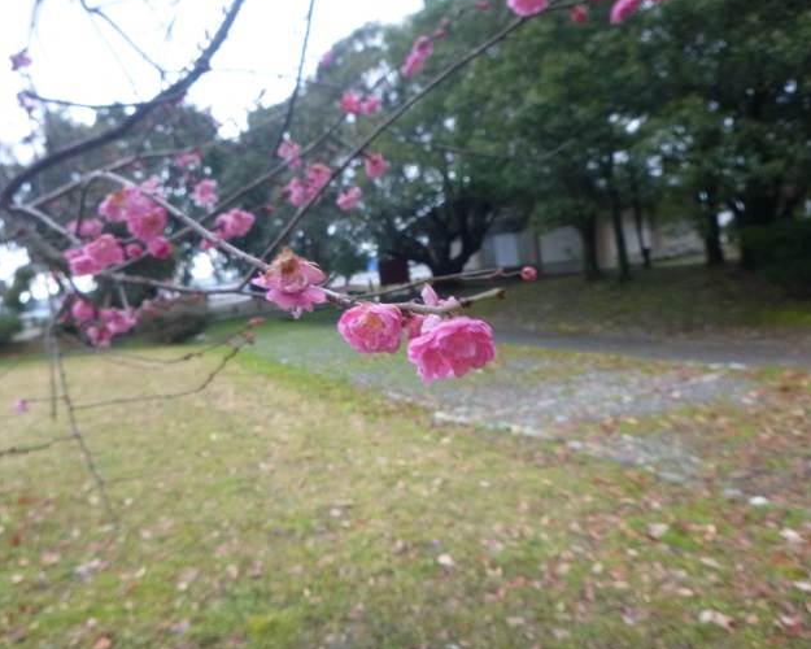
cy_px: 316
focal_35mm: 27
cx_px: 363
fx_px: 648
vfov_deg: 53.2
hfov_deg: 63.9
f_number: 3.9
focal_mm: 4.5
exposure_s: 1/60
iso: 250
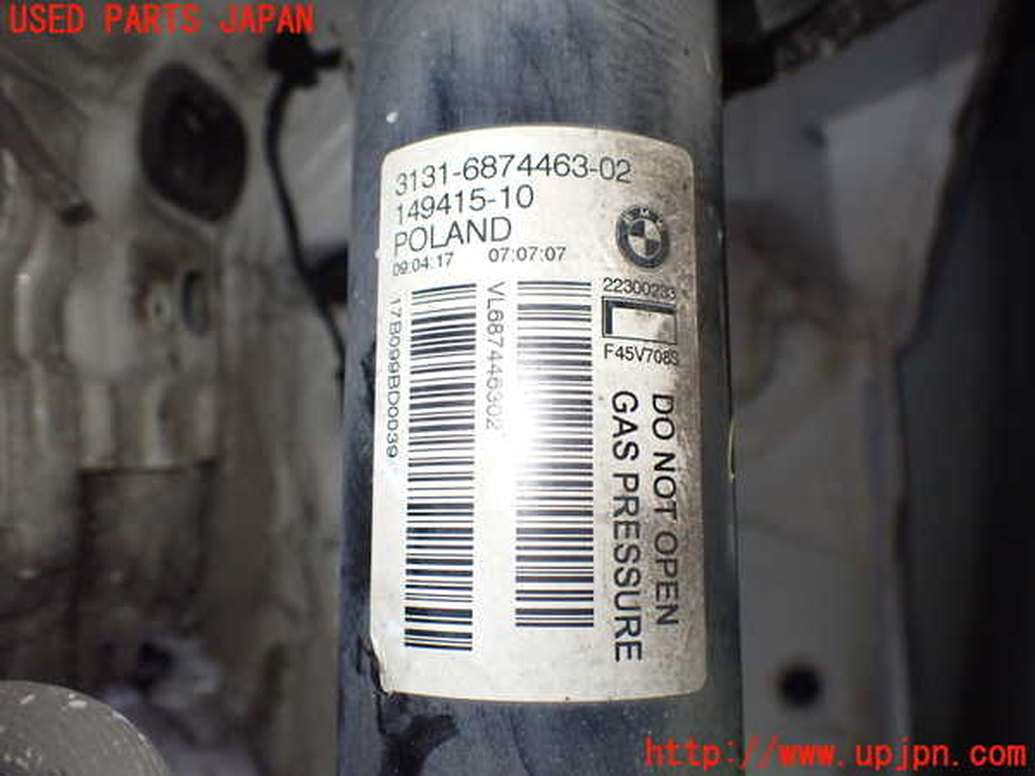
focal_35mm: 30
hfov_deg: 60.0
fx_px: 897
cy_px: 388
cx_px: 518
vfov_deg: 46.8
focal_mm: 5.4
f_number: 2.3
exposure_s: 1/125
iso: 500
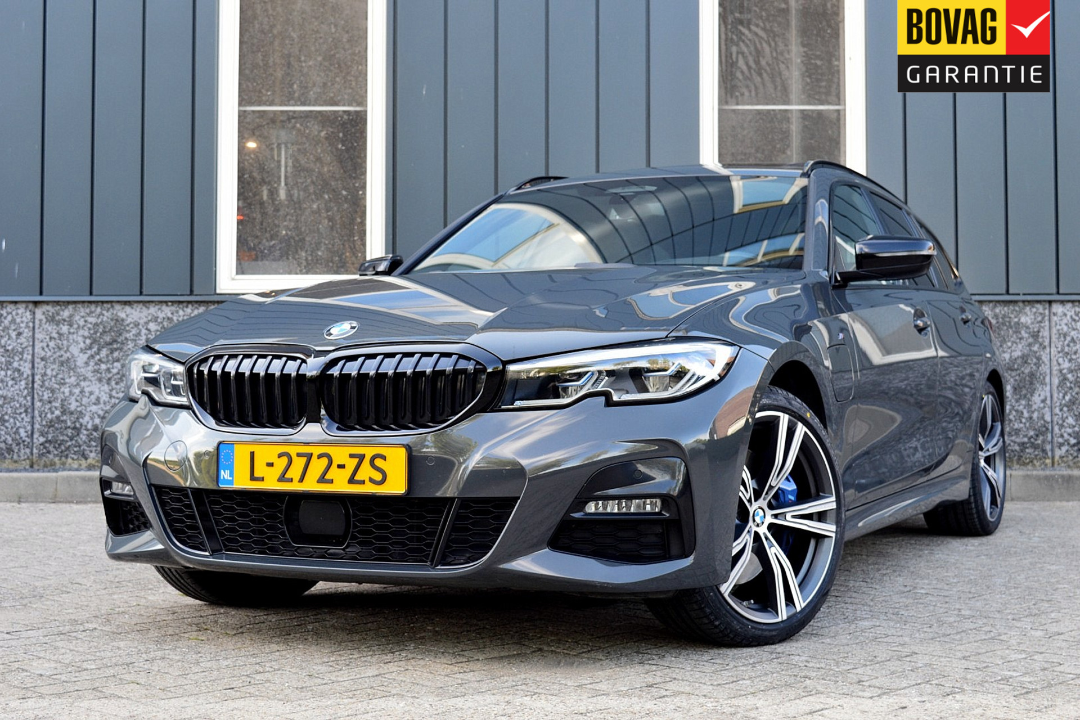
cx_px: 540
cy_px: 360
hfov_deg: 37.9
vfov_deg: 25.8
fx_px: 1575
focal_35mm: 52
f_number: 8
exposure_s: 1/60
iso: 400
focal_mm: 35
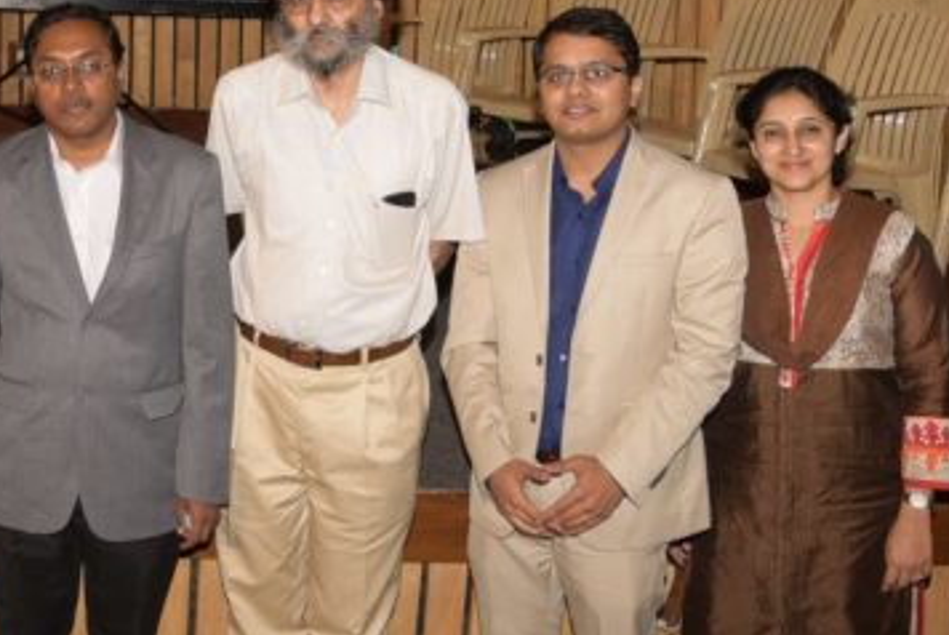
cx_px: -19
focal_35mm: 69
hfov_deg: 27.4
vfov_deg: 19.3
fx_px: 1820
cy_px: 36
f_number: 5.6
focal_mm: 24
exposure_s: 1/125
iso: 800
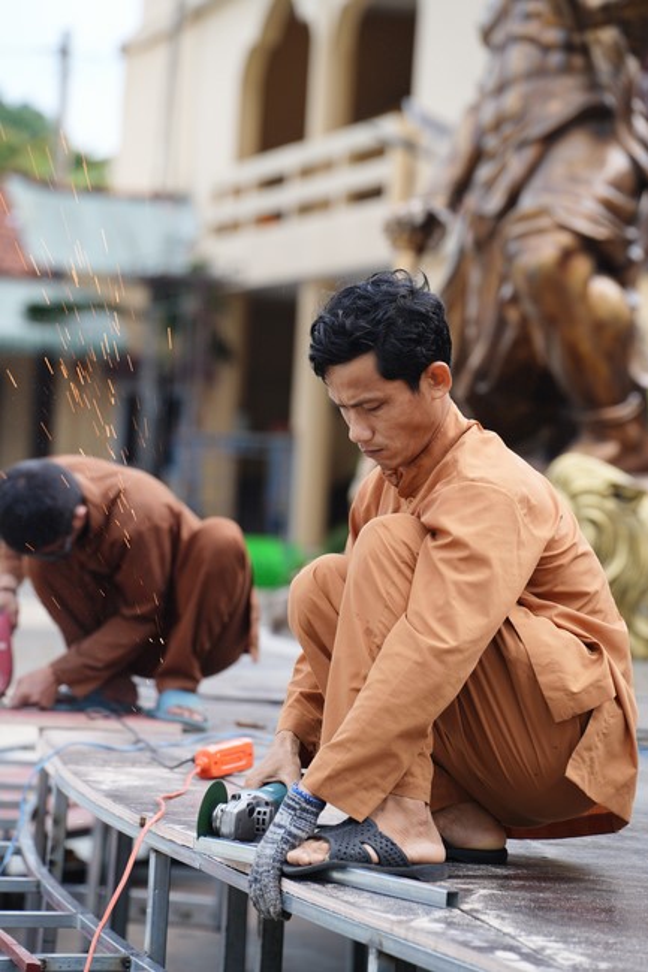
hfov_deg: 9.6
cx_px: 324
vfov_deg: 14.4
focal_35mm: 143
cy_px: 486
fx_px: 3863
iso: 100
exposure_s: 1/160
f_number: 4.5
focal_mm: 143
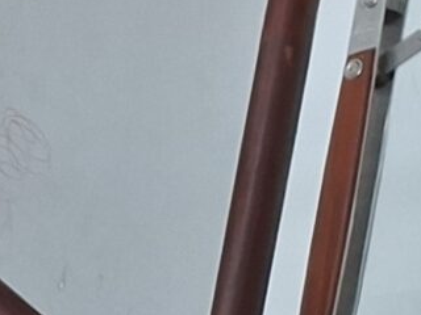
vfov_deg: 6.7
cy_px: 1159
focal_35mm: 184
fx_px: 2238
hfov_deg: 8.4
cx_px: -991
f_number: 1.8
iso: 250
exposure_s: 1/50
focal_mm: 5.54
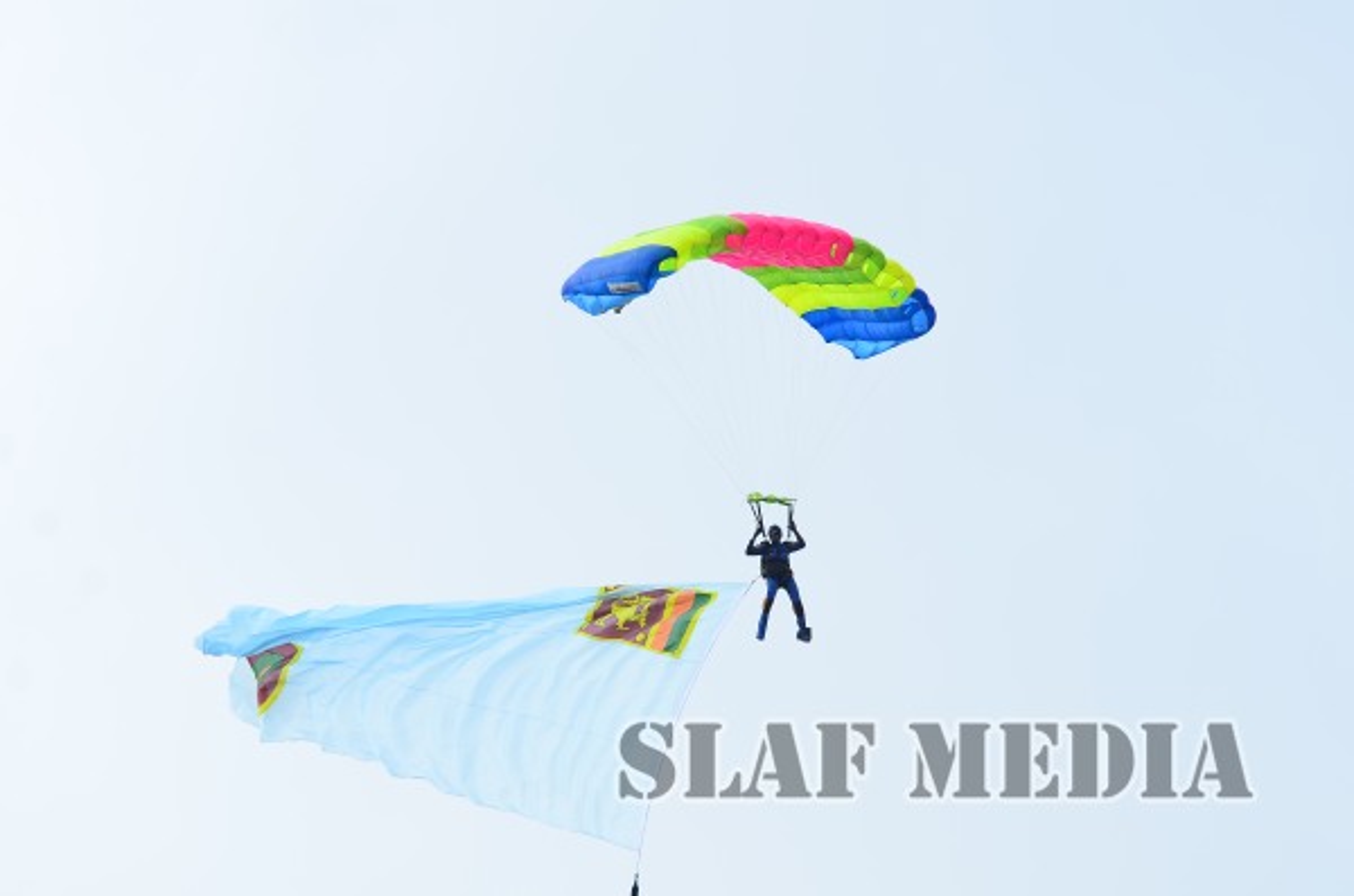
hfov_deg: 6.3
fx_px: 12382
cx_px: 677
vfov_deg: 4.1
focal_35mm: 330
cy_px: 448
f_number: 5.6
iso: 200
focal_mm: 220
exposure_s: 1/400
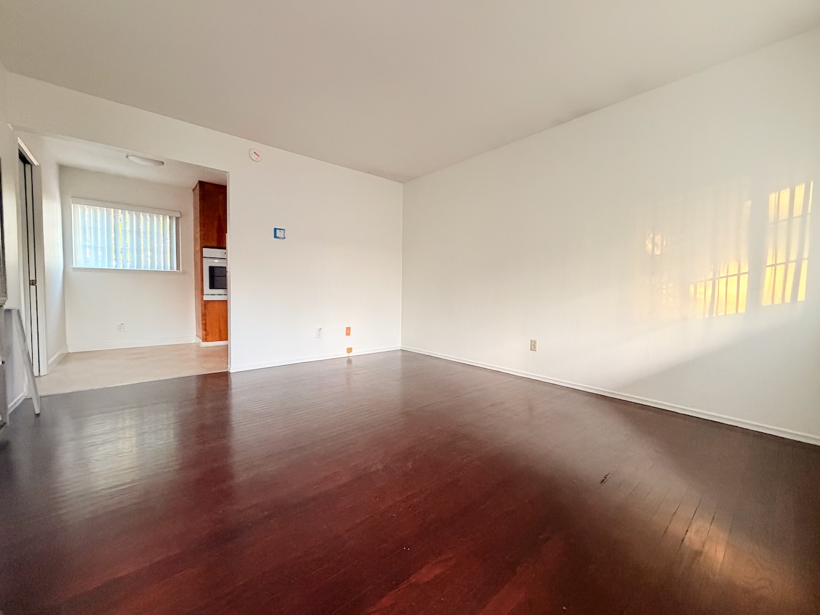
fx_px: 332
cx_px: 410
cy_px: 308
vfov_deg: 85.7
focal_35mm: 14
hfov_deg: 102.1
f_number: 2.2
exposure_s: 1/60
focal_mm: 2.22
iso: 640
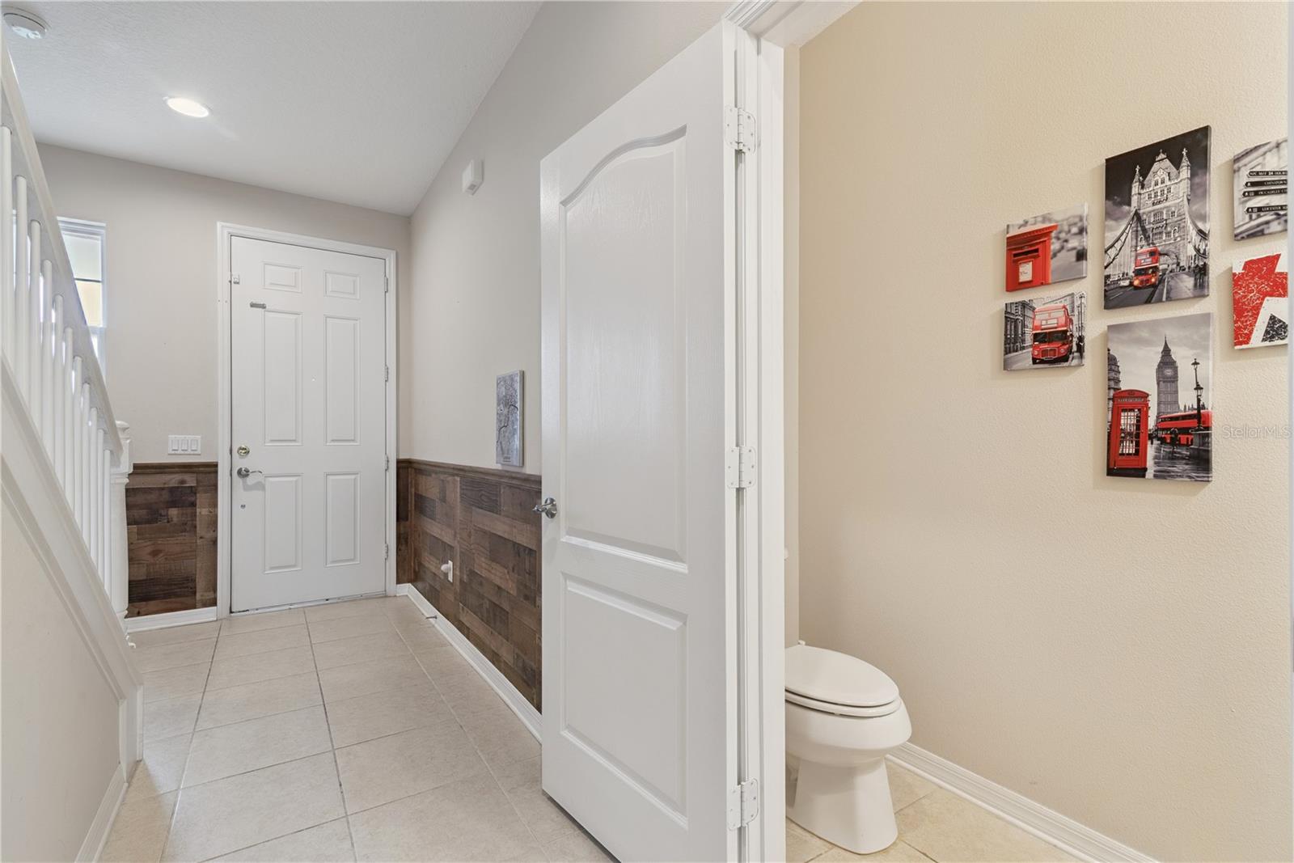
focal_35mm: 16
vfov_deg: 73.8
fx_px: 575
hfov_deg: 96.7
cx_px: 647
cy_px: 432
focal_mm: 16
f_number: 8
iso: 160
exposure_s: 1/10
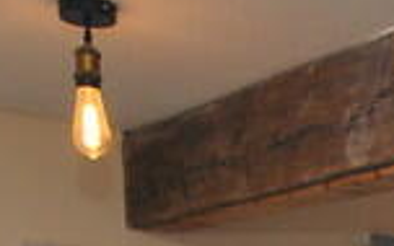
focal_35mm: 103
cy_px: 680
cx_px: 391
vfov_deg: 10.2
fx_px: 1106
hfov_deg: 19.6
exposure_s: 1/60
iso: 200
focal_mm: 10
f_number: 4
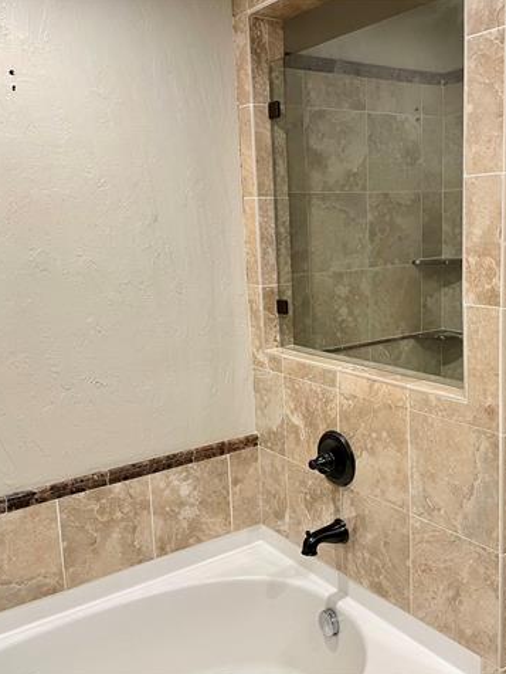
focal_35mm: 35
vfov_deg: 52.6
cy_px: 338
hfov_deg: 40.6
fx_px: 681
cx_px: 300
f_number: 1.6
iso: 160
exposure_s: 1/60
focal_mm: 4.2
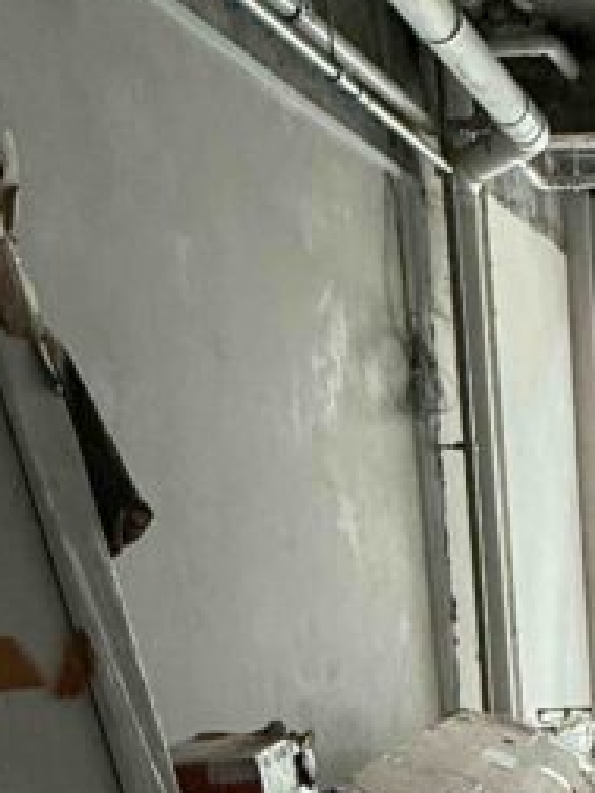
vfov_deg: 30.8
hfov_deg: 22.4
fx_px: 1306
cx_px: 815
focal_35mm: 57
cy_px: 834
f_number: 2.2
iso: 320
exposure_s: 1/88
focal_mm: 2.22
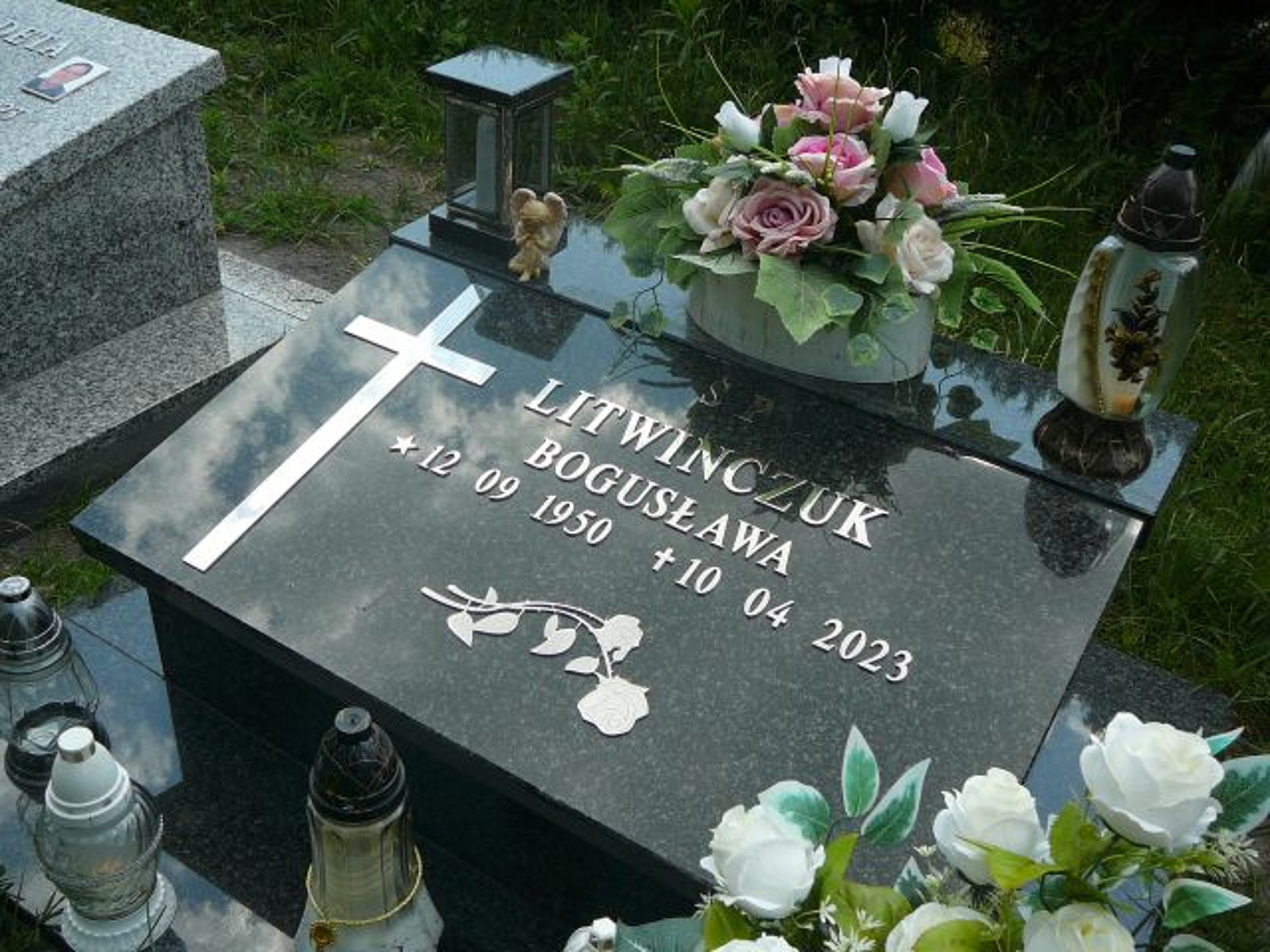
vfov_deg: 40.7
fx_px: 1284
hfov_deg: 52.6
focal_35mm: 35
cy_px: 476
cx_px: 635
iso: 80
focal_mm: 5.2
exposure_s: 1/640
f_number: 2.8
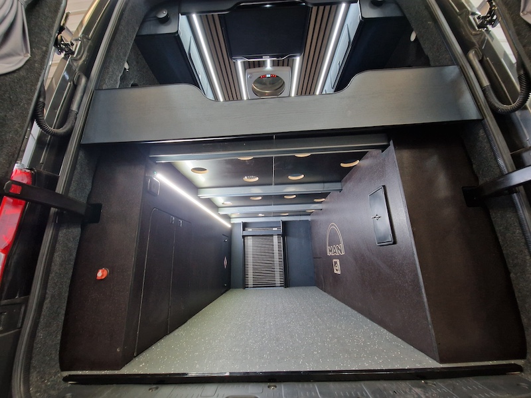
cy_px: 199
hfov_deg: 106.2
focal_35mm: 13
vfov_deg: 89.9
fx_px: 199
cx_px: 266
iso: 640
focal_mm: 2.2
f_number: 2.2
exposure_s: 1/33
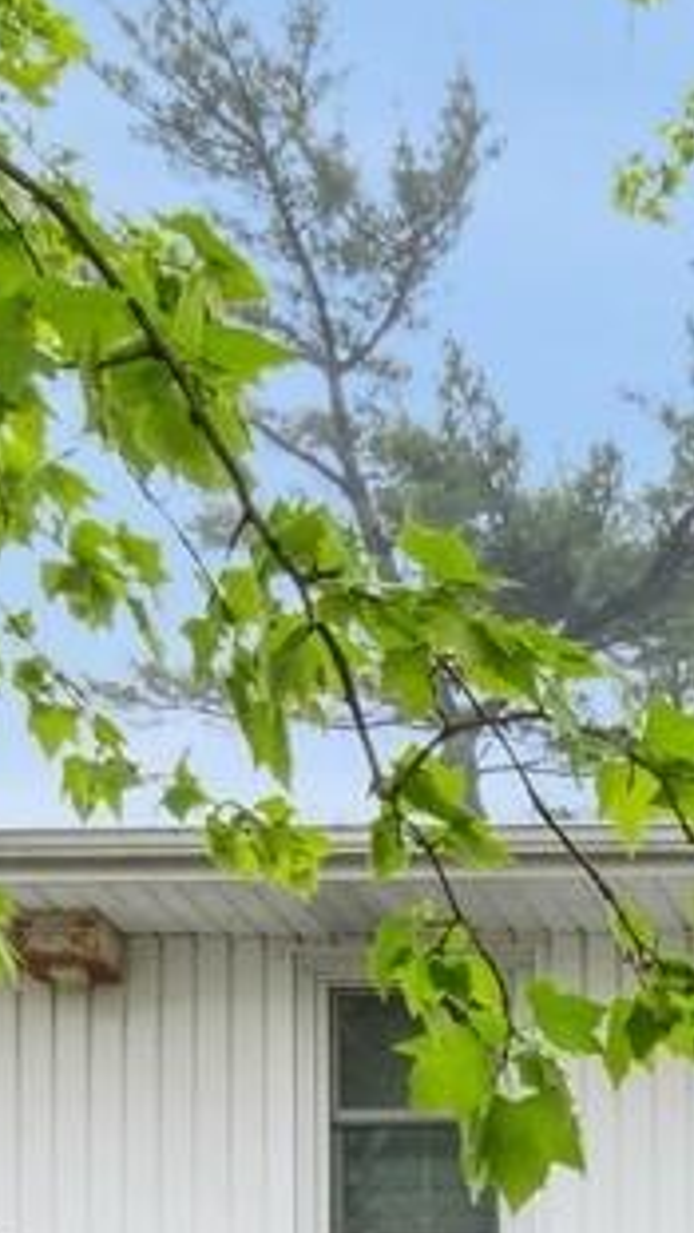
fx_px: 3696
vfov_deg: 18.2
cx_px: 1459
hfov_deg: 9.8
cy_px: 1396
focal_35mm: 113
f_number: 14
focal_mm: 21
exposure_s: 1/80
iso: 1250
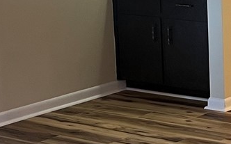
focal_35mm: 133
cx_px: 353
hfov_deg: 14.6
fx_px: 837
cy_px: 38
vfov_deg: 9.8
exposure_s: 1/60
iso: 200
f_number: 1.6
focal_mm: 5.1
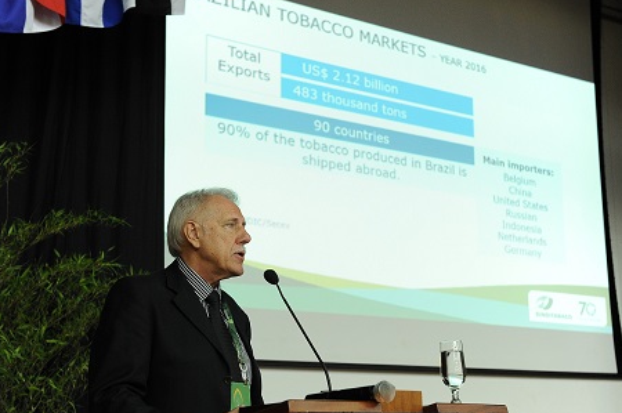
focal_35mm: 64
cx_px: 325
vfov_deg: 21.2
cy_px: 245
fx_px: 1105
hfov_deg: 31.4
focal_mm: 48
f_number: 4
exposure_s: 1/100
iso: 3200
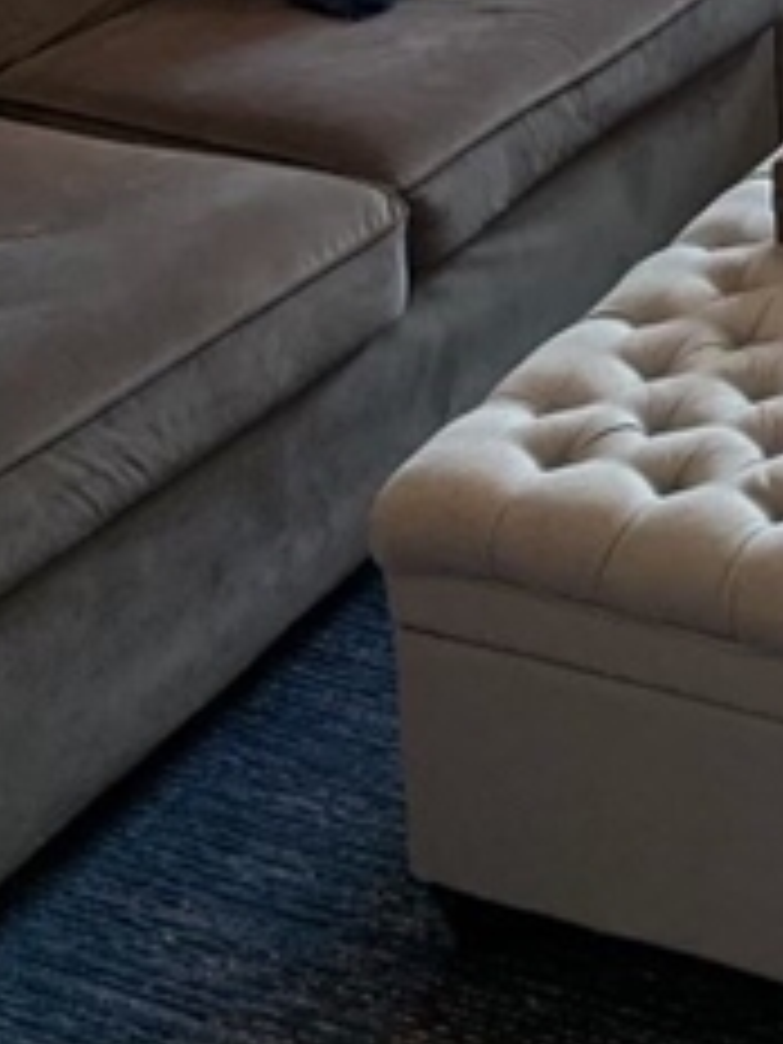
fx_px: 2594
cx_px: 1130
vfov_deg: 19.1
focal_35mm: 86
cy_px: -639
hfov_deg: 15.9
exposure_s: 1/120
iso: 100
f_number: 1.8
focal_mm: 4.25
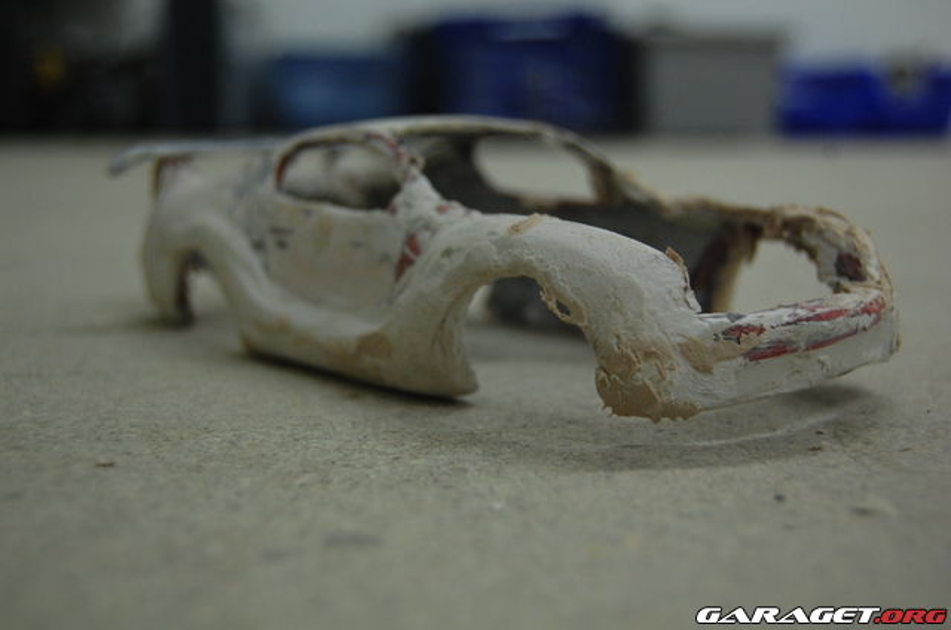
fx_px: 1265
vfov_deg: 28.0
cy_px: 315
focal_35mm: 48
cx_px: 476
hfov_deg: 41.2
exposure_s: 1/25
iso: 800
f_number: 4.5
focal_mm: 32
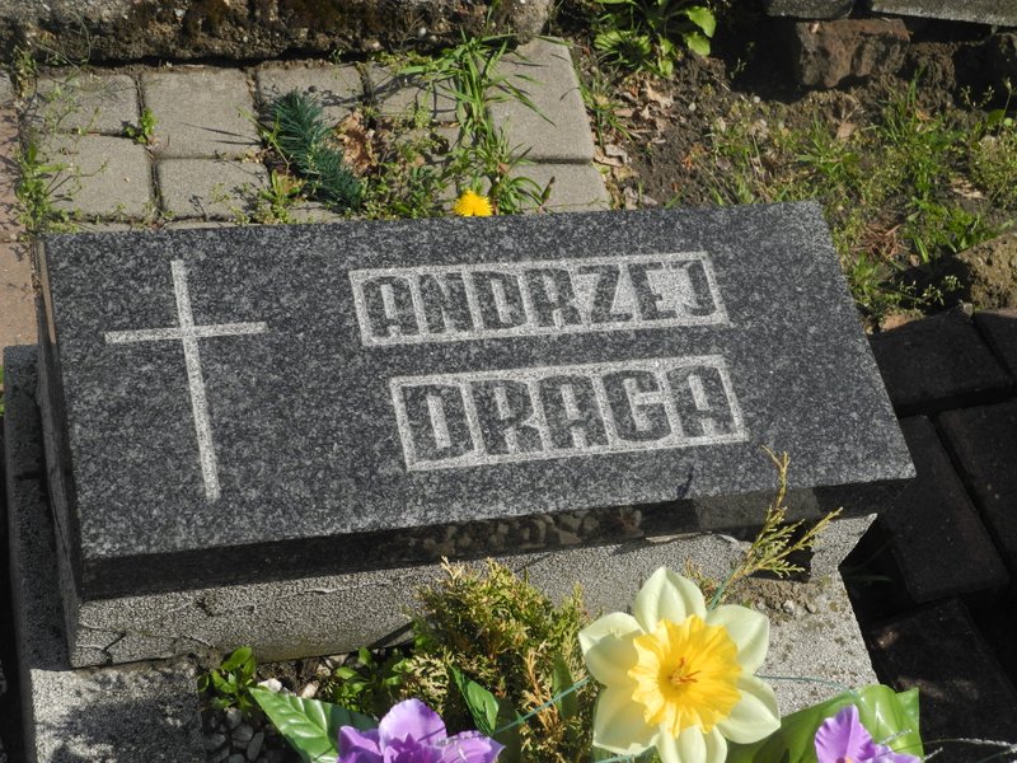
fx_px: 1792
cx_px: 508
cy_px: 382
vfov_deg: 24.0
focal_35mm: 61
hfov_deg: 31.7
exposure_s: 1/1250
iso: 100
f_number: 3.5
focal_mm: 13
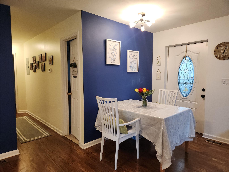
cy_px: 86
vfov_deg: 58.9
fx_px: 152
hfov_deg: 73.9
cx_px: 114
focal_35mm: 23
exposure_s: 1/120
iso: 250
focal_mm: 5.4
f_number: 1.8
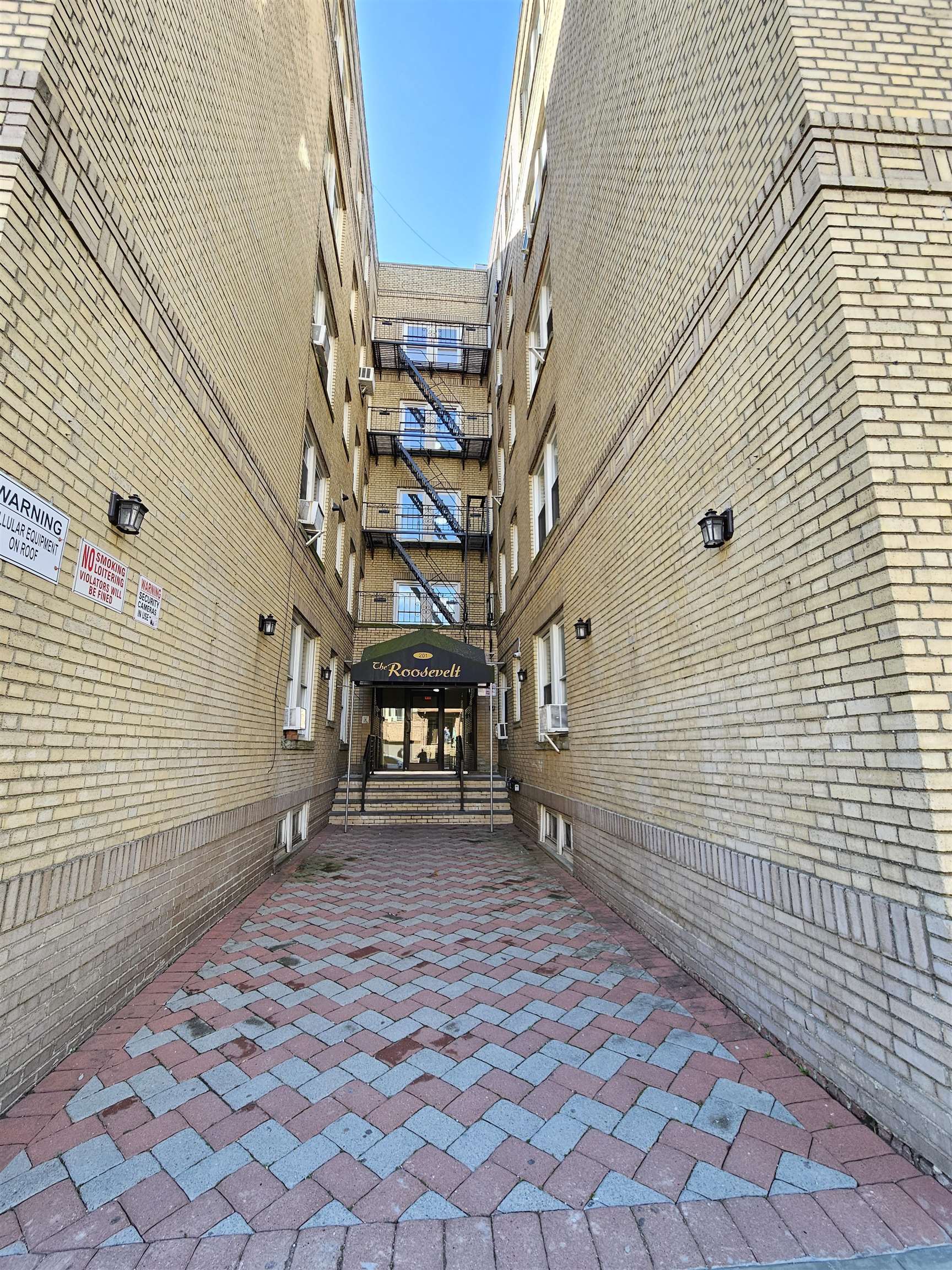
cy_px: 635
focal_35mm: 13
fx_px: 477
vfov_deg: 106.2
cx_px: 476
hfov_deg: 89.9
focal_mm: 2.2
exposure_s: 1/120
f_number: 2.2
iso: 64
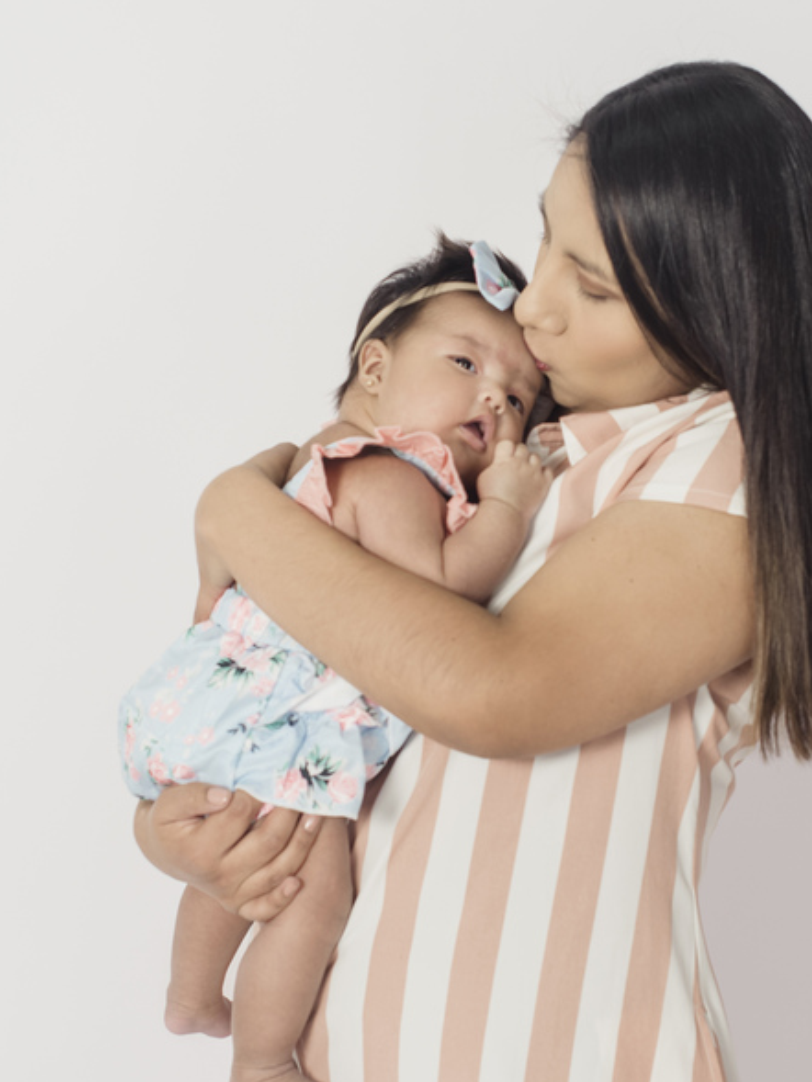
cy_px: 475
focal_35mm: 98
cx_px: 518
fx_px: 3064
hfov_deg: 15.1
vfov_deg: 20.0
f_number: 5
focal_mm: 50
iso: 500
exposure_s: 1/200
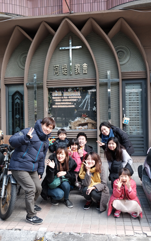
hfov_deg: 39.4
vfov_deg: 59.6
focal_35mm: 32
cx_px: 81
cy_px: 119
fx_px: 211
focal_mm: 20.8
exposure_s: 1/550
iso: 800
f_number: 4
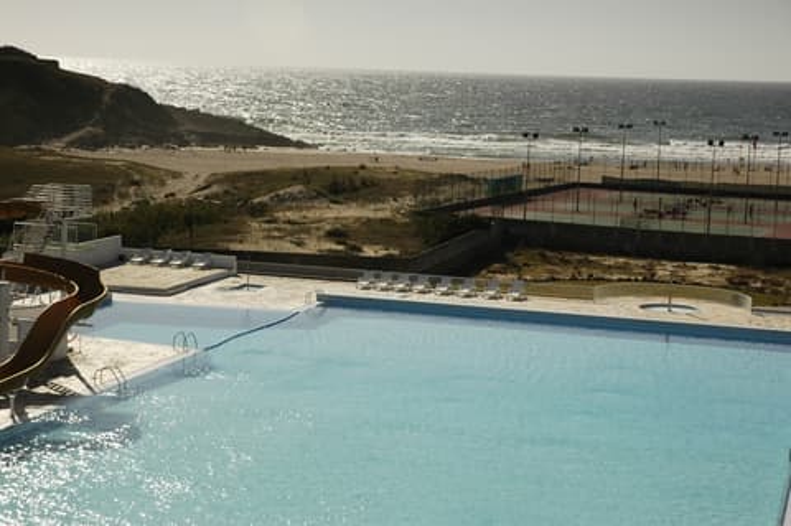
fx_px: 1580
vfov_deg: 18.9
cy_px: 263
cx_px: 396
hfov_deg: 28.1
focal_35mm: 72
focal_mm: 48
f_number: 10
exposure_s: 1/400
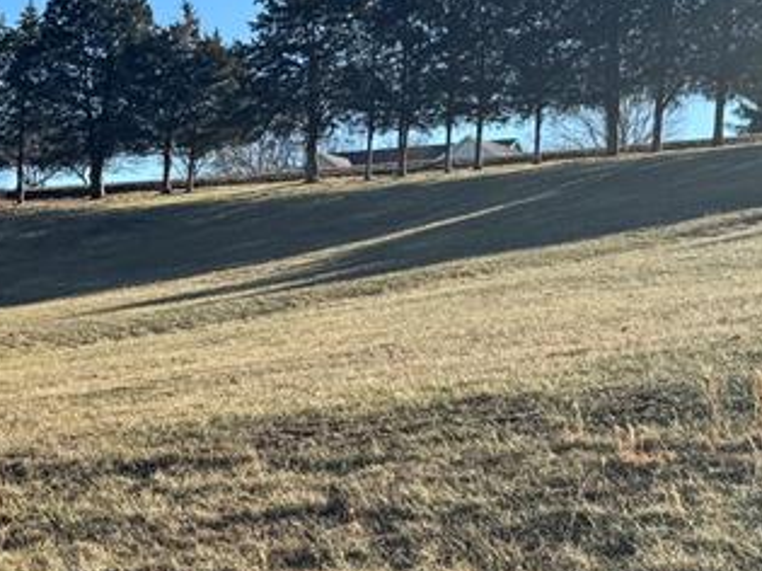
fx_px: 1716
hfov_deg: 24.3
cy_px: 375
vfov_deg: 18.8
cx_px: 77
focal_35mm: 78
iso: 80
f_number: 1.78
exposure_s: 1/3413
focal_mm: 6.76
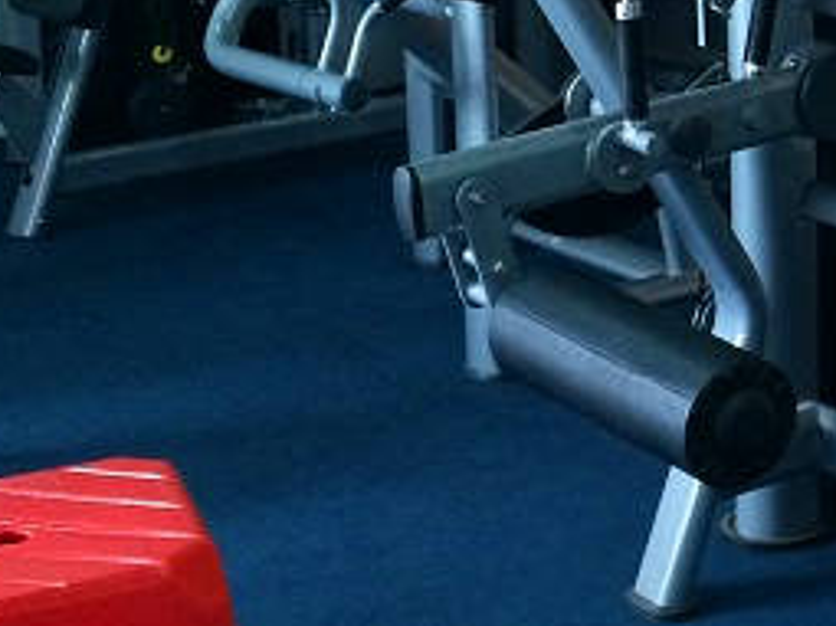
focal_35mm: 91
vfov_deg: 15.8
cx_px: 1157
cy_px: -72
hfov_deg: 19.5
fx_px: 2197
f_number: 2.2
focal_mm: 4.15
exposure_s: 1/30
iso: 200
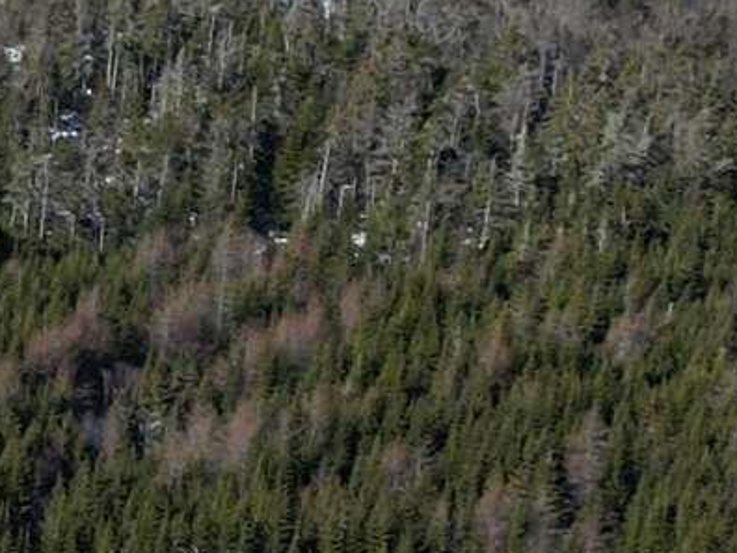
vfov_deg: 8.0
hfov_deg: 9.2
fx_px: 3960
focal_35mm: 186
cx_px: -1232
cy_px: 162
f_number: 1.7
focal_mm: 6.72
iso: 130
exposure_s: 1/4000
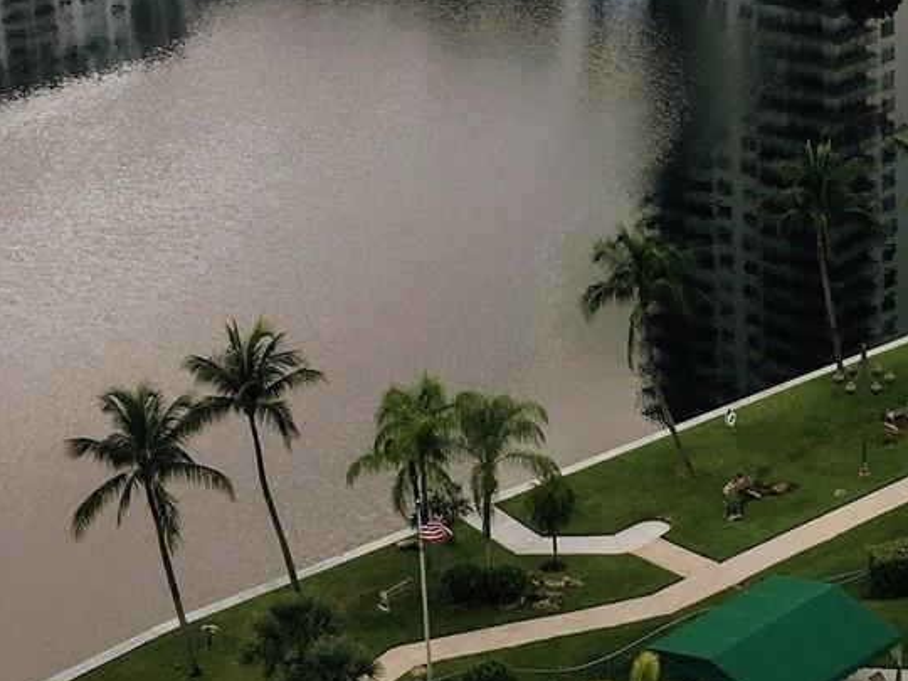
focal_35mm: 86
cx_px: 965
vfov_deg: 16.8
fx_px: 2256
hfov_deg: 21.7
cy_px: -22
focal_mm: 4.15
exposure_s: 1/785
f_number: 2.2
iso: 25
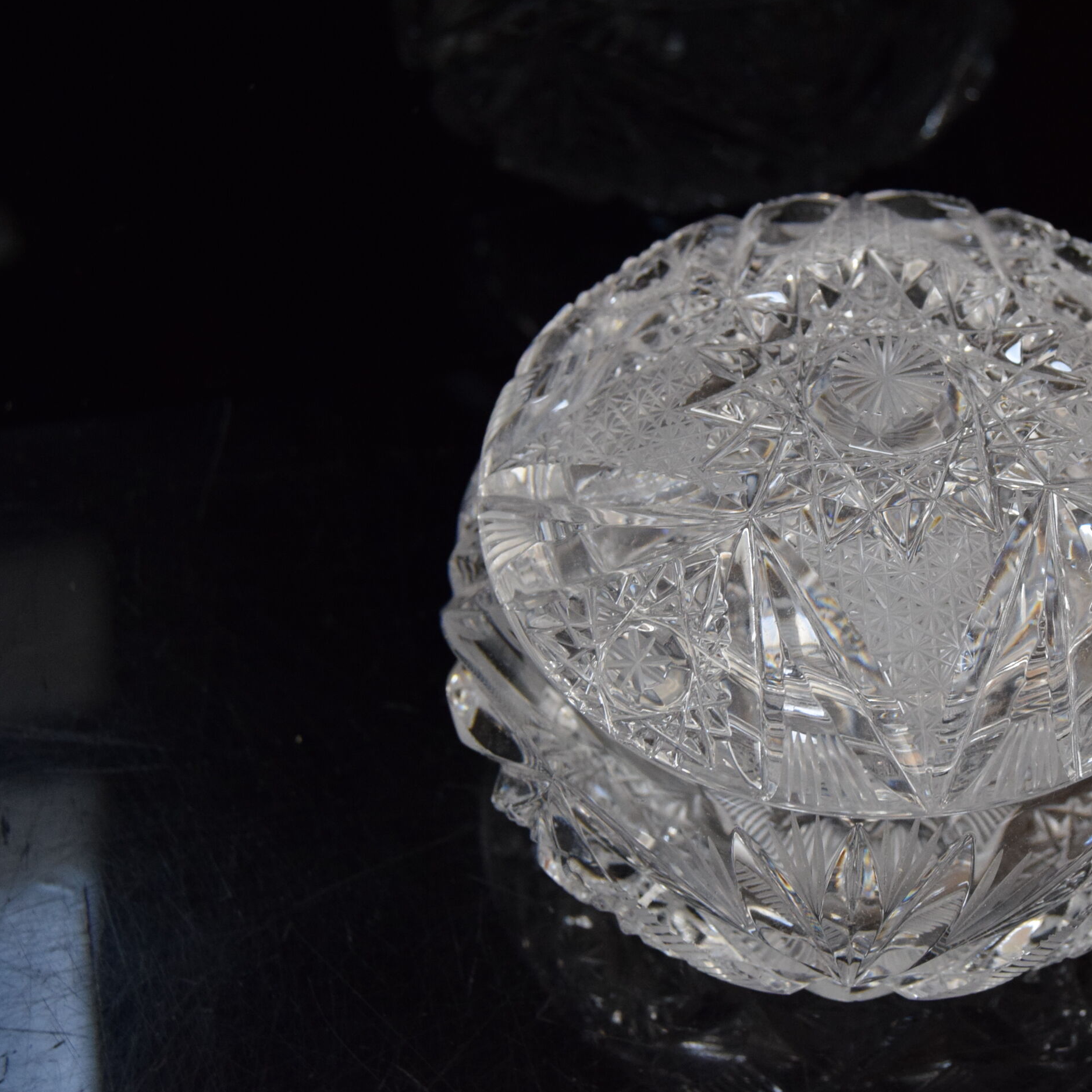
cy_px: 542
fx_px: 2177
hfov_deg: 27.6
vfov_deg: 28.2
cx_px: 859
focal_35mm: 61
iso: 1600
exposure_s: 1/125
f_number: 5.6
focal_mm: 30
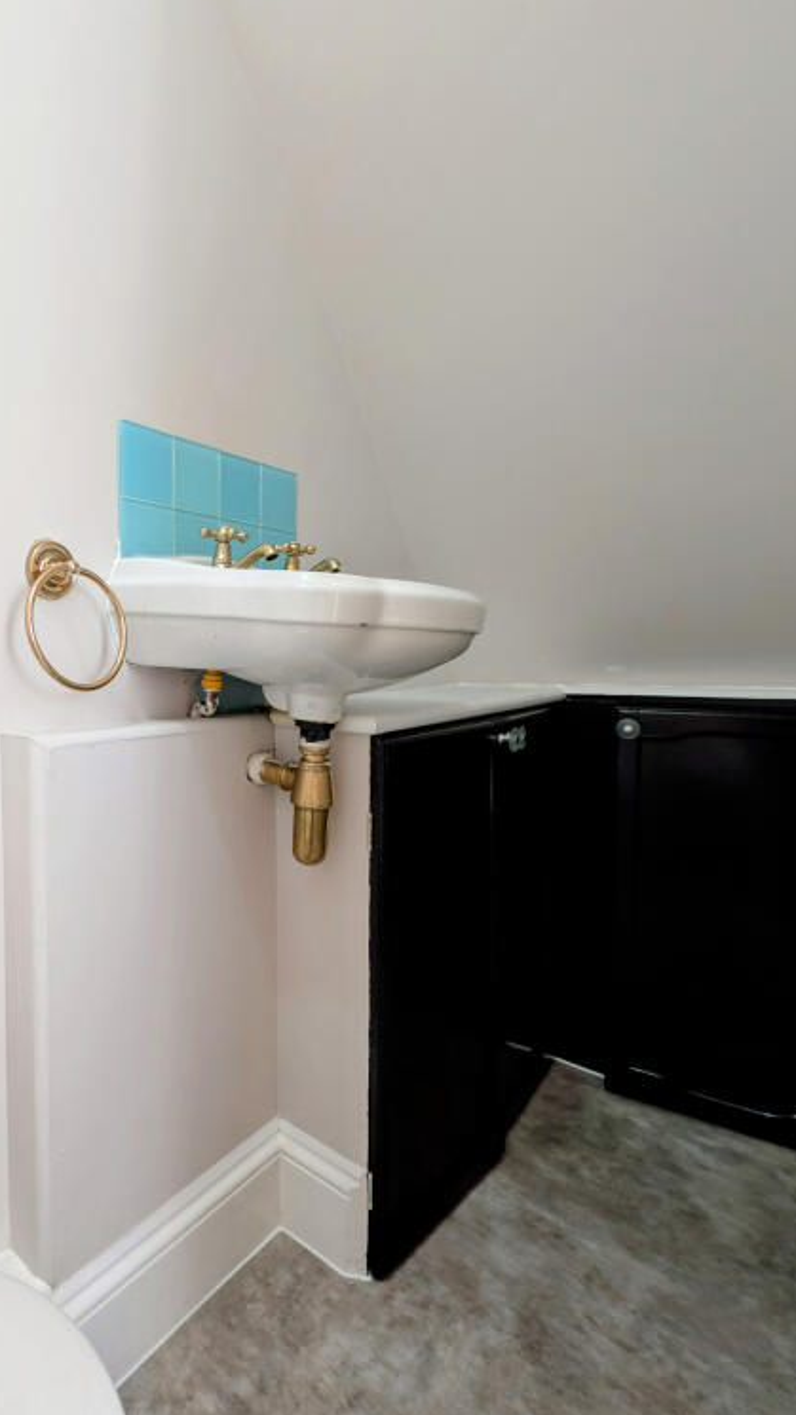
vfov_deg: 92.7
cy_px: 696
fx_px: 675
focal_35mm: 18
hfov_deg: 57.0
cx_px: 171
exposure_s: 1/17.9
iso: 62
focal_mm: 2.23
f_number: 1.95
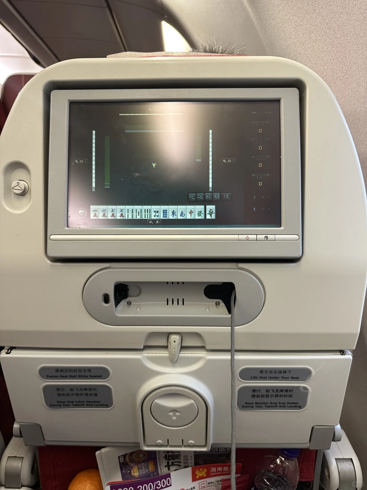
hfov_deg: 56.8
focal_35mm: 24
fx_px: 339
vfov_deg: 71.6
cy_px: 245
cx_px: 184
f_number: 1.78
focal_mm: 6.86
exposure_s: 1/57
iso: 250
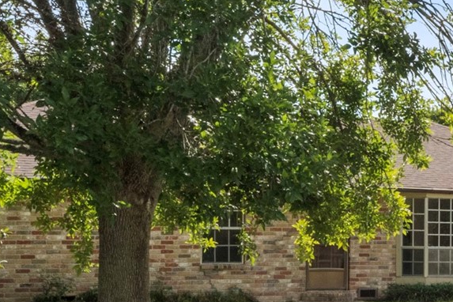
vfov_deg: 14.6
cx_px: 594
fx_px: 1145
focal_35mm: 91
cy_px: 342
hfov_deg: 20.4
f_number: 9
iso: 800
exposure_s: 1/160
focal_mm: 24
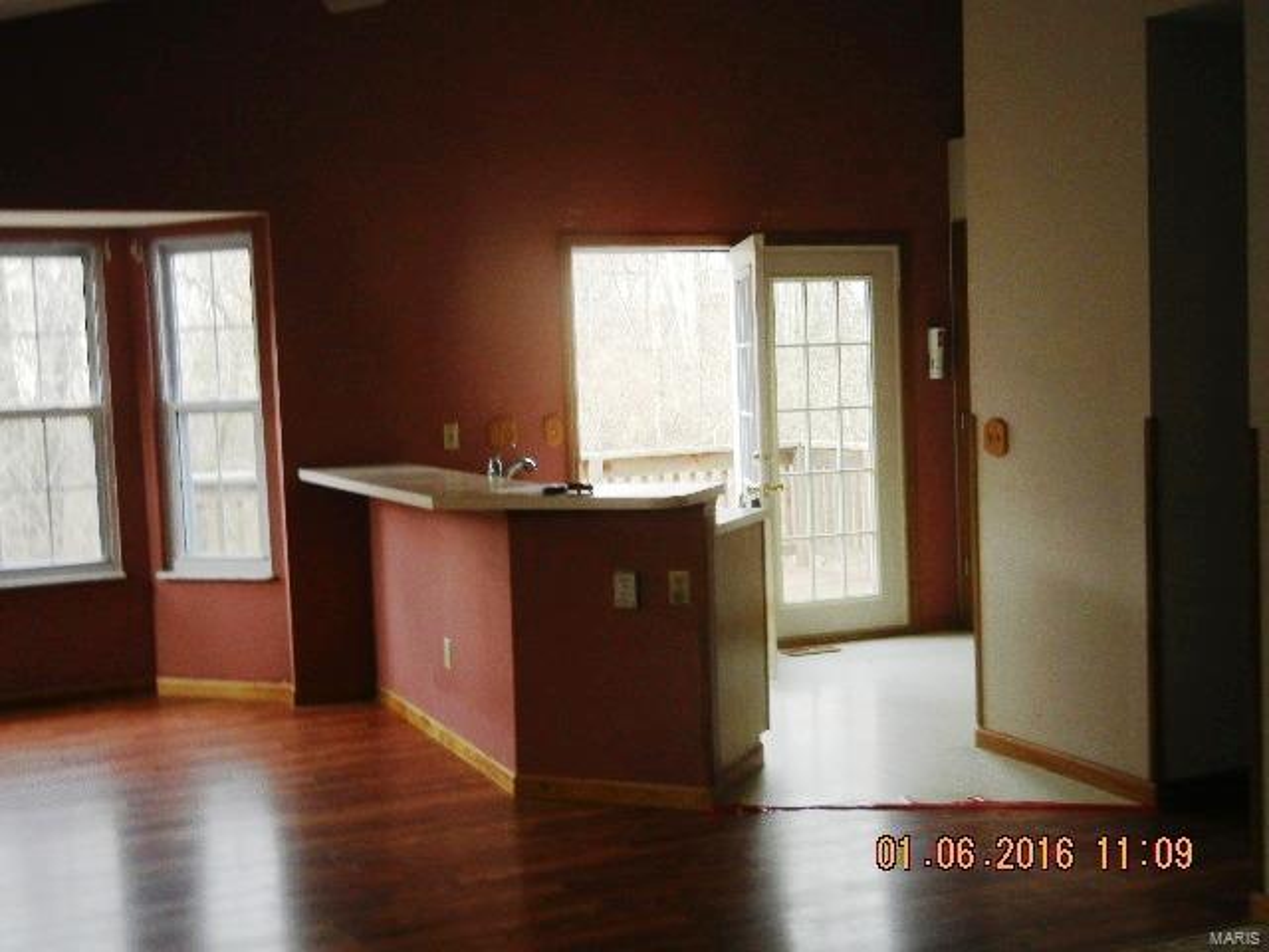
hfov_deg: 47.9
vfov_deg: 36.8
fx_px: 1430
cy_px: 476
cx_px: 634
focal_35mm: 39
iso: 160
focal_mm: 7.1
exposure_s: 1/39.6
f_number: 3.7
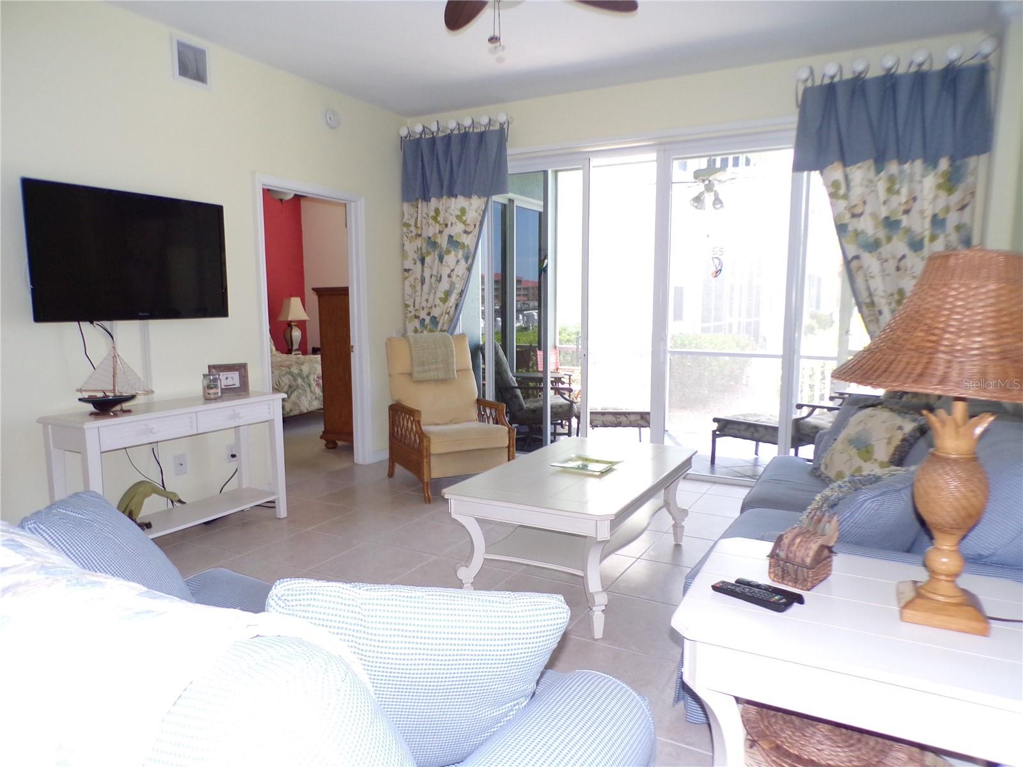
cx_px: 512
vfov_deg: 56.8
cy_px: 384
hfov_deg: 71.6
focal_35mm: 24
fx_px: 709
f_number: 3
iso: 200
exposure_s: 1/60
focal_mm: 4.3
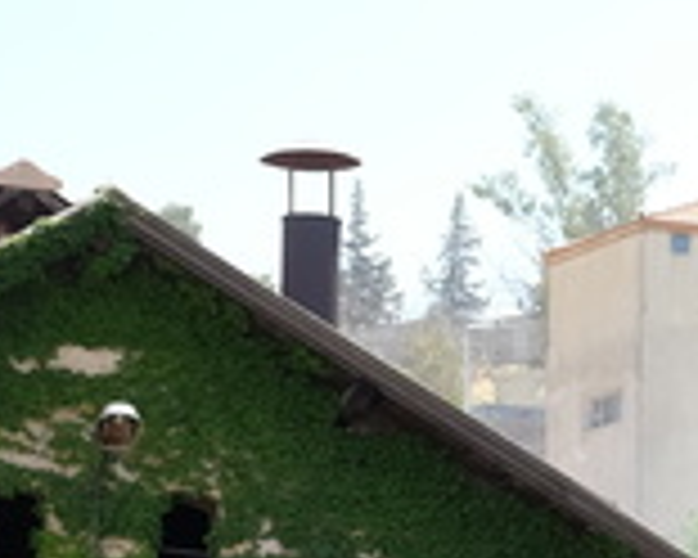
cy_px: 716
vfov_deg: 7.1
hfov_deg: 8.4
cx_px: 1500
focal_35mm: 216
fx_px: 4462
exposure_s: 1/240
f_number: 5.6
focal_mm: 30.2
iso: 200
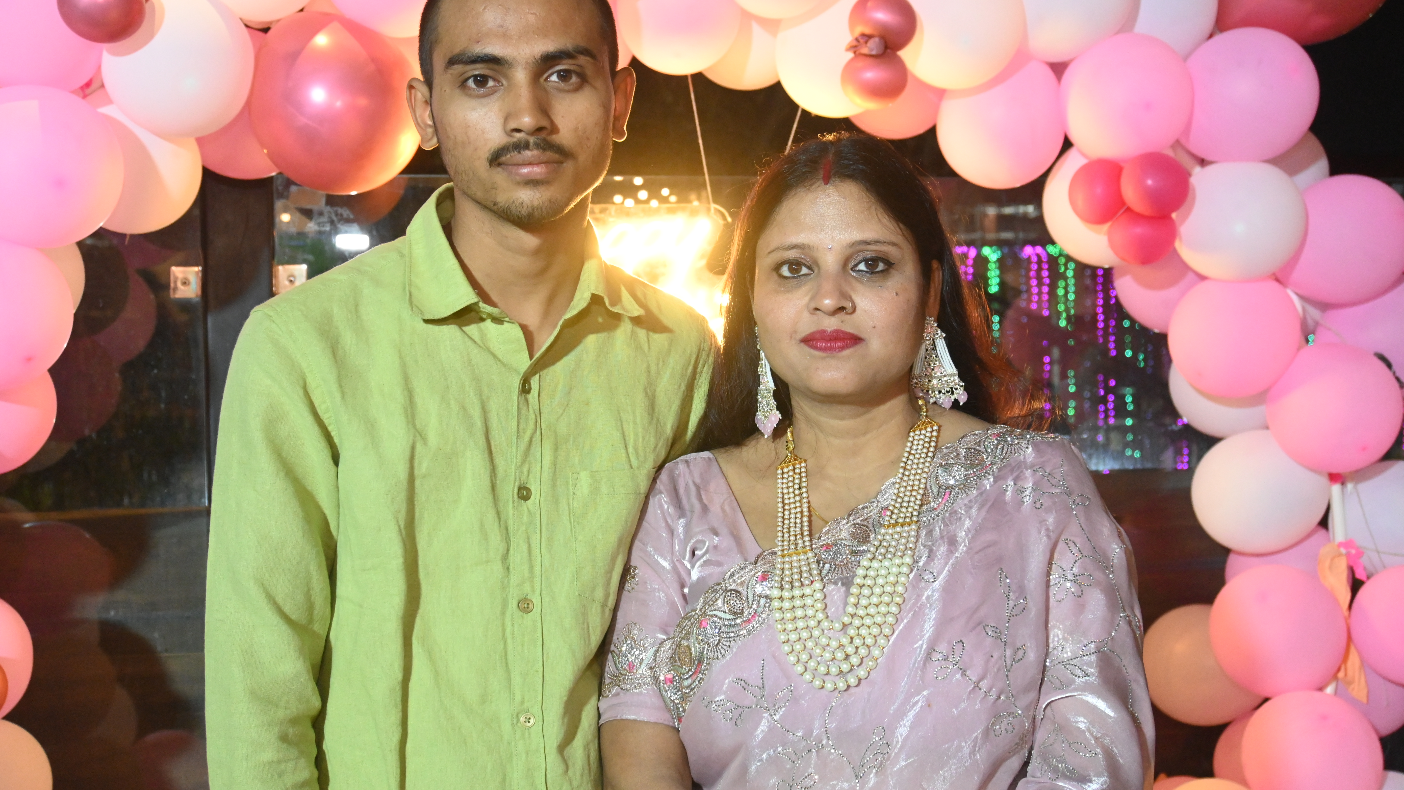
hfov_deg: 47.1
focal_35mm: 43
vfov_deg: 27.5
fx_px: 1611
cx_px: 702
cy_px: 373
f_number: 4.5
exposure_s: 1/100
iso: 3200
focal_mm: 27.5
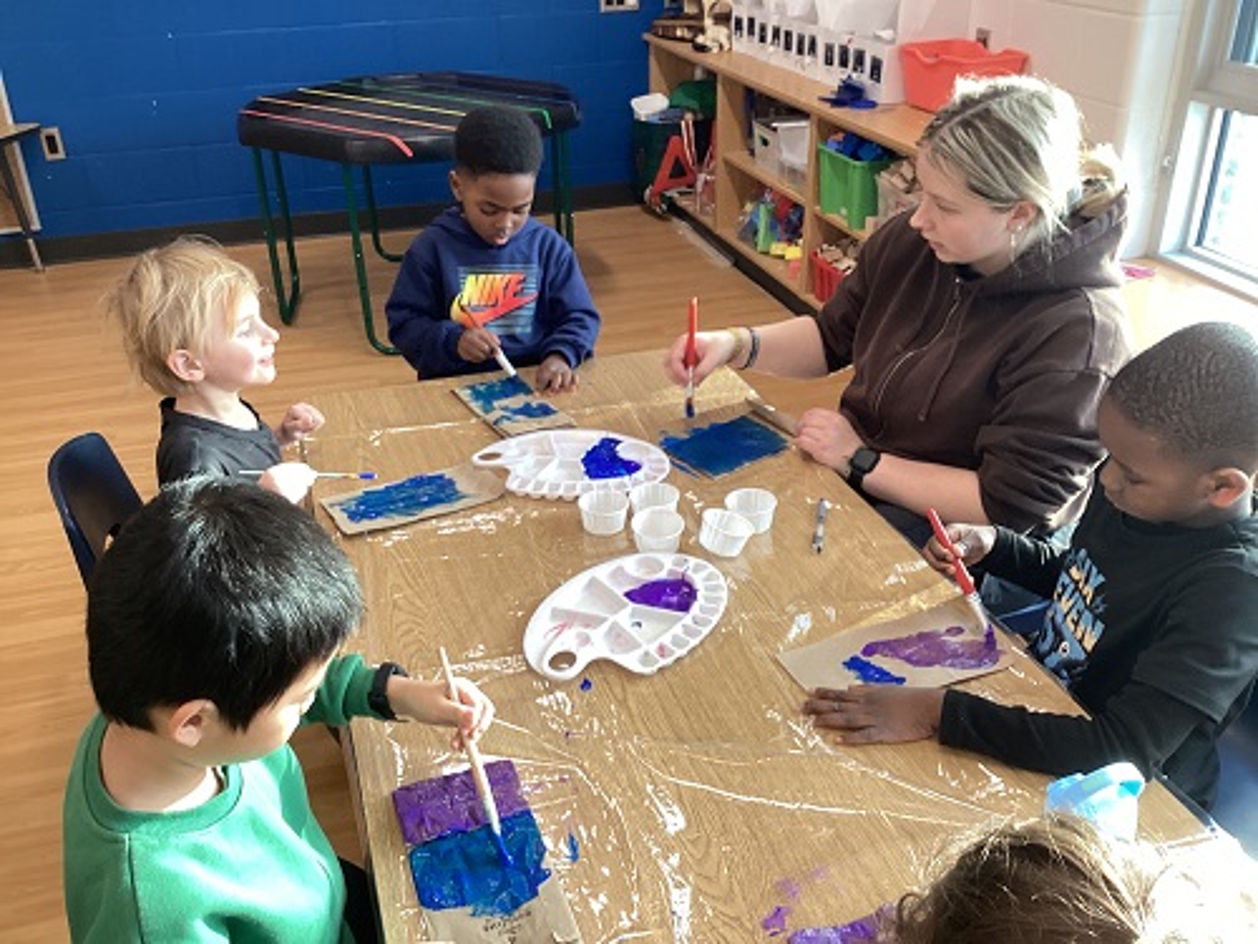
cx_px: 629
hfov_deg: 58.4
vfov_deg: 45.4
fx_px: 1127
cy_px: 472
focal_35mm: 31
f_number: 2.4
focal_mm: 3.3
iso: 64
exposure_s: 1/60
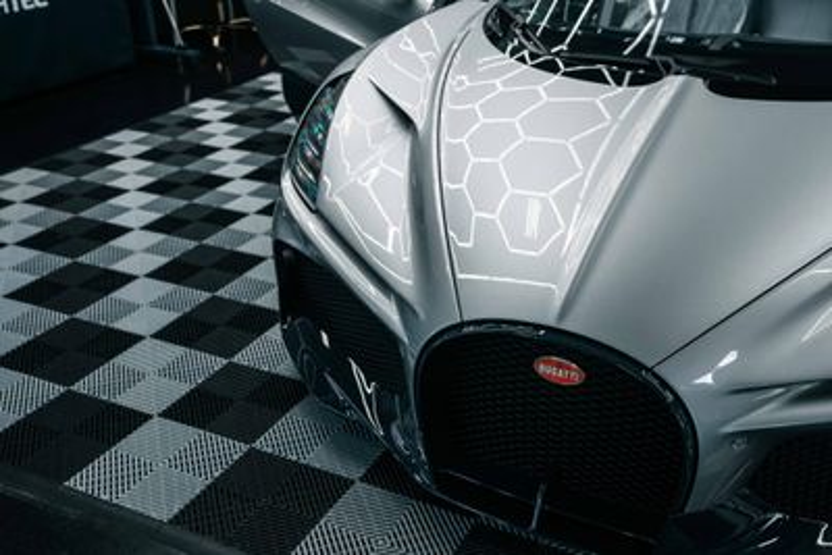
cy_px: 278
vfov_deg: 32.7
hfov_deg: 47.4
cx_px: 416
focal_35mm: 41
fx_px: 948
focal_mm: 41
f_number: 5
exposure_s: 1/160
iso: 800
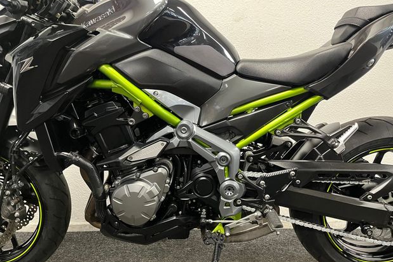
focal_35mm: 28
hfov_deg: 65.5
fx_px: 306
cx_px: 203
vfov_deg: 46.4
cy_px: 139
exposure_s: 1/50
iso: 400
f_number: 1.6
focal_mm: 5.1
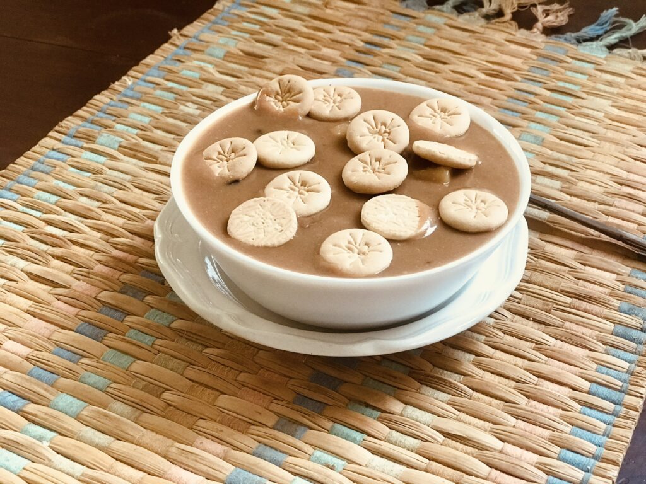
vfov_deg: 25.7
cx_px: 323
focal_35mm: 57
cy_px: 242
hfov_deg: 33.8
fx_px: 1064
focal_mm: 6.6
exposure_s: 1/60
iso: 200
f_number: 2.8
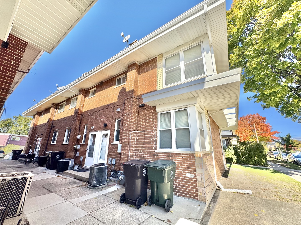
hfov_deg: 102.1
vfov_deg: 85.7
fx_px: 122
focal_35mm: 14
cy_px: 112
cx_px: 150
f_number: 2.2
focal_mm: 2.22
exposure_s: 1/749
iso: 50
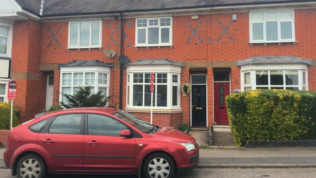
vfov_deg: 36.6
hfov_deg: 61.0
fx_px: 268
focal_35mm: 32
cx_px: 159
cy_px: 73
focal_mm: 4.15
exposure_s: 1/311
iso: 25
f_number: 2.2
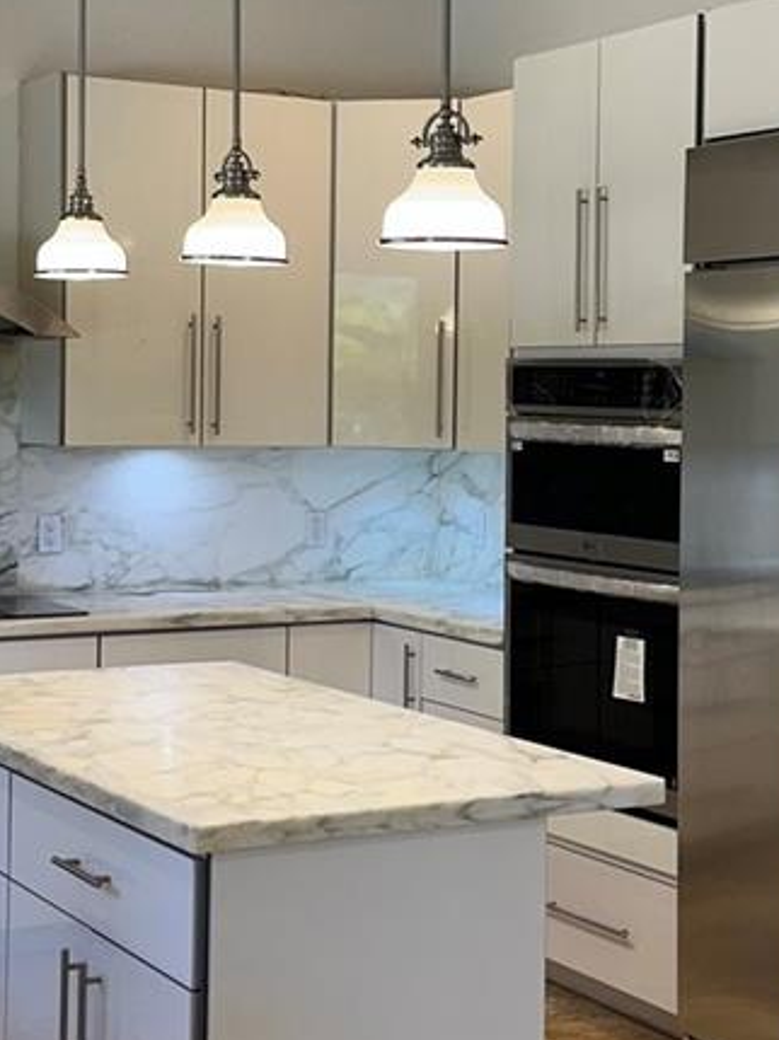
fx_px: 2012
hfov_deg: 21.9
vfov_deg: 28.9
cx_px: 387
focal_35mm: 67
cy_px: 416
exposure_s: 1/136
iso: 80
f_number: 1.78
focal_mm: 6.86
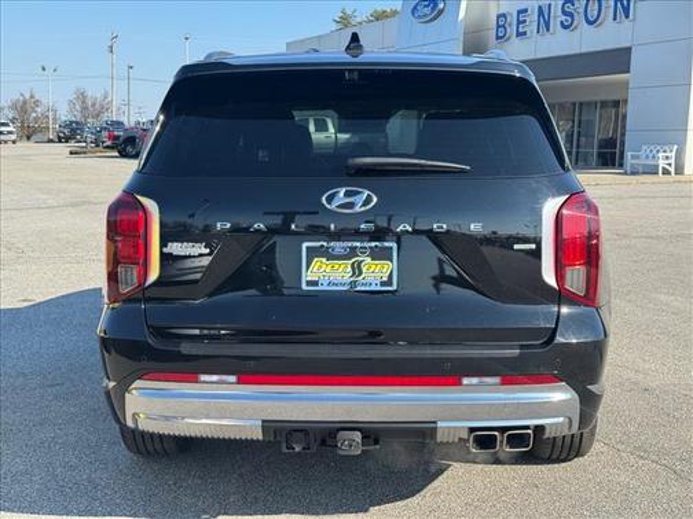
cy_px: 260
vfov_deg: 30.3
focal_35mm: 48
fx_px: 961
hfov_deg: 39.7
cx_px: 346
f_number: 1.78
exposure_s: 1/1395
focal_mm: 6.76
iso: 64
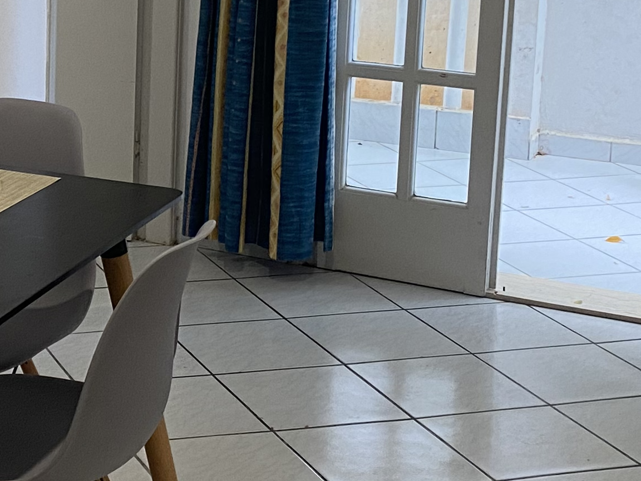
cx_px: -39
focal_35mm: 91
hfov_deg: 20.7
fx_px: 1685
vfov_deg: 16.1
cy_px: 77
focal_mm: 4.25
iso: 125
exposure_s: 1/50
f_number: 1.8
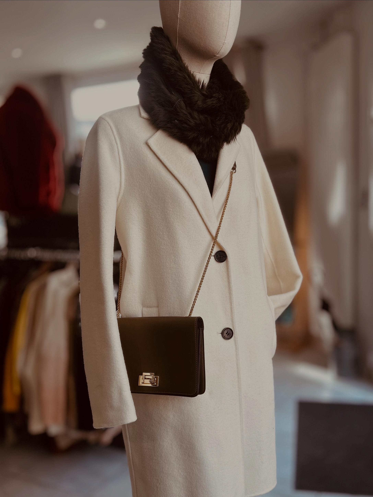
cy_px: 248
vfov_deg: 67.3
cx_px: 186
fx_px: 373
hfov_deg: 53.1
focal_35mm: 26
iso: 50
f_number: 1.5
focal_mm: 5.7
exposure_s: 1/359
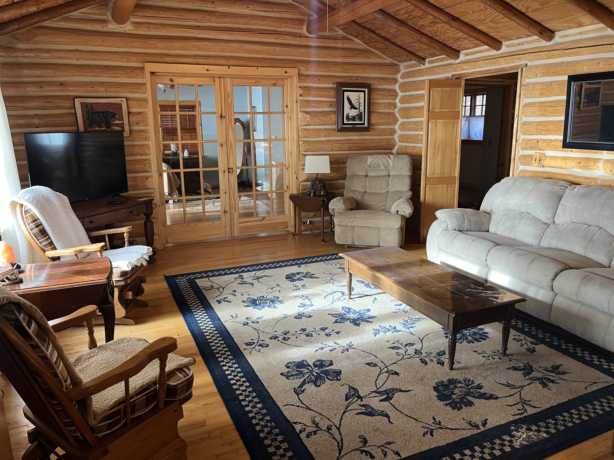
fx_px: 461
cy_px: 230
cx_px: 307
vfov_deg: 53.1
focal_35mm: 26
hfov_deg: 67.3
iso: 80
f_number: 1.6
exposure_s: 1/60
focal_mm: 5.1
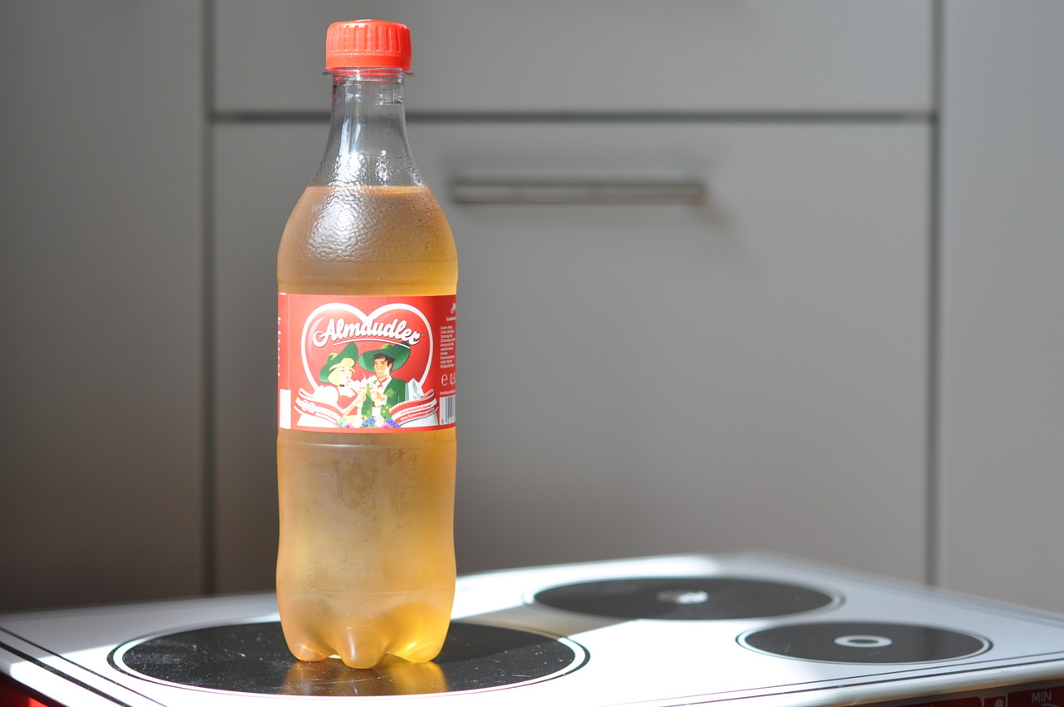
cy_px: 354
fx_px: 2214
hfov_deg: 27.0
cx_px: 532
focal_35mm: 75
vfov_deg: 18.1
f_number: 3.5
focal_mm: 50
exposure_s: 1/320
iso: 200
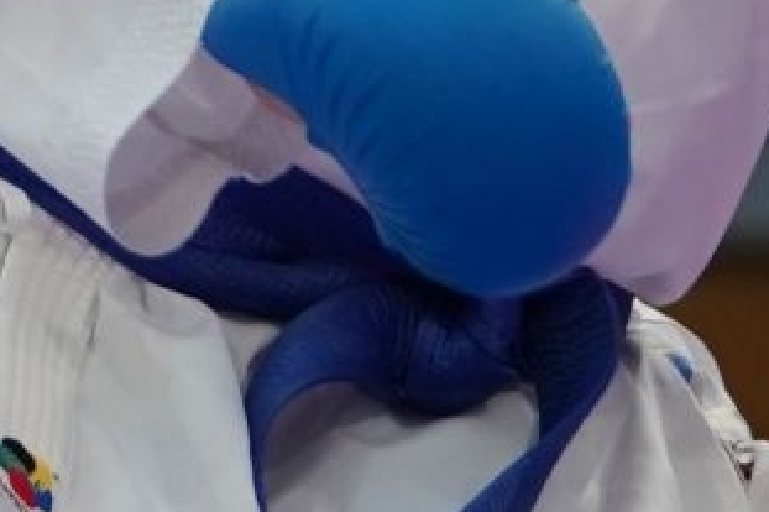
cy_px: -806
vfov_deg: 1.0
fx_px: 28159
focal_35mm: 1319
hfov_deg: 1.6
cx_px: -571
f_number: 2.8
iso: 1250
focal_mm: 152
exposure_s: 1/1000
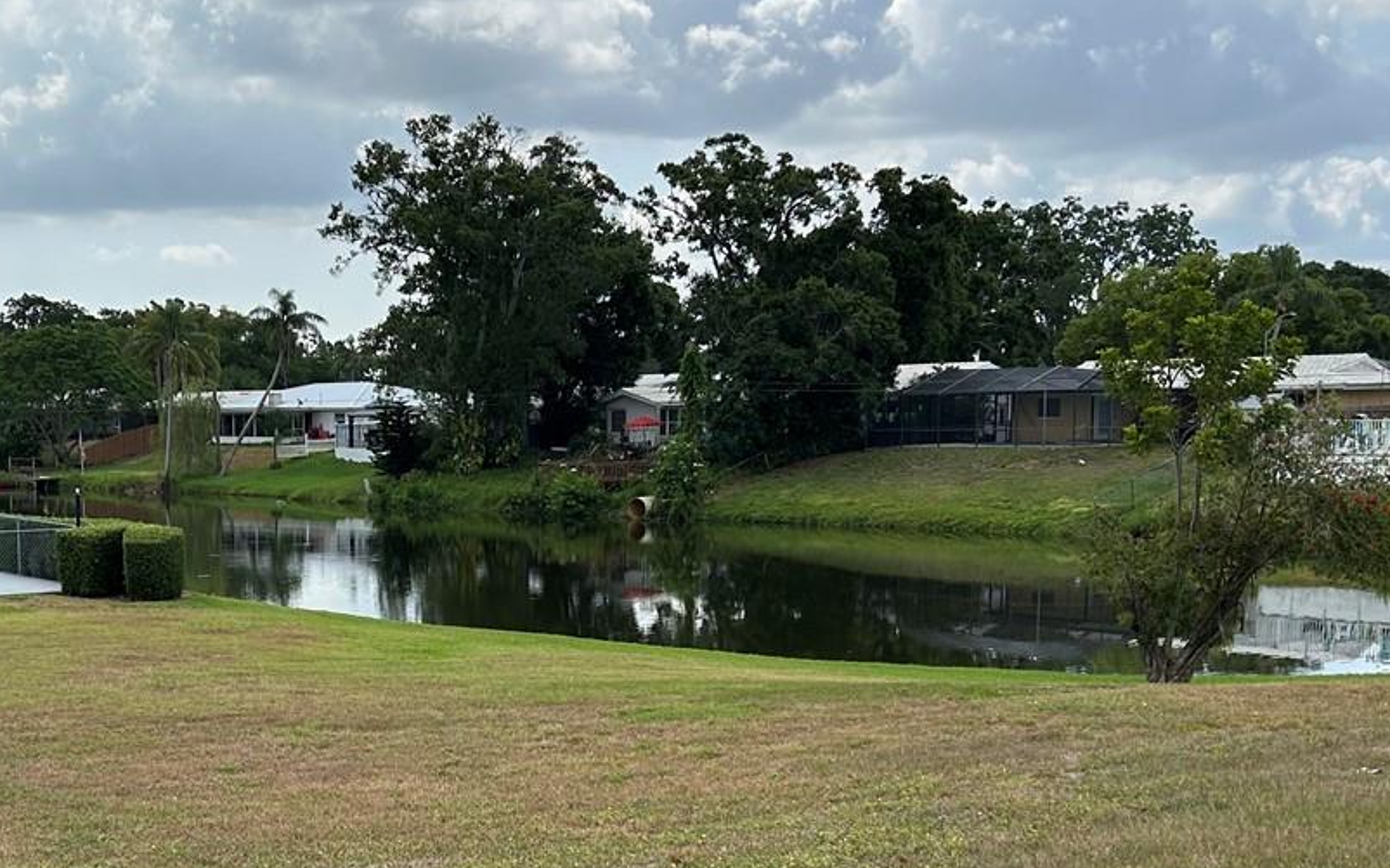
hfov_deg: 36.0
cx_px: 345
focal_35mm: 55
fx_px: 2083
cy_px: 648
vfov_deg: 23.3
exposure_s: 1/5319
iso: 50
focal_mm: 5.7
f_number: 1.5
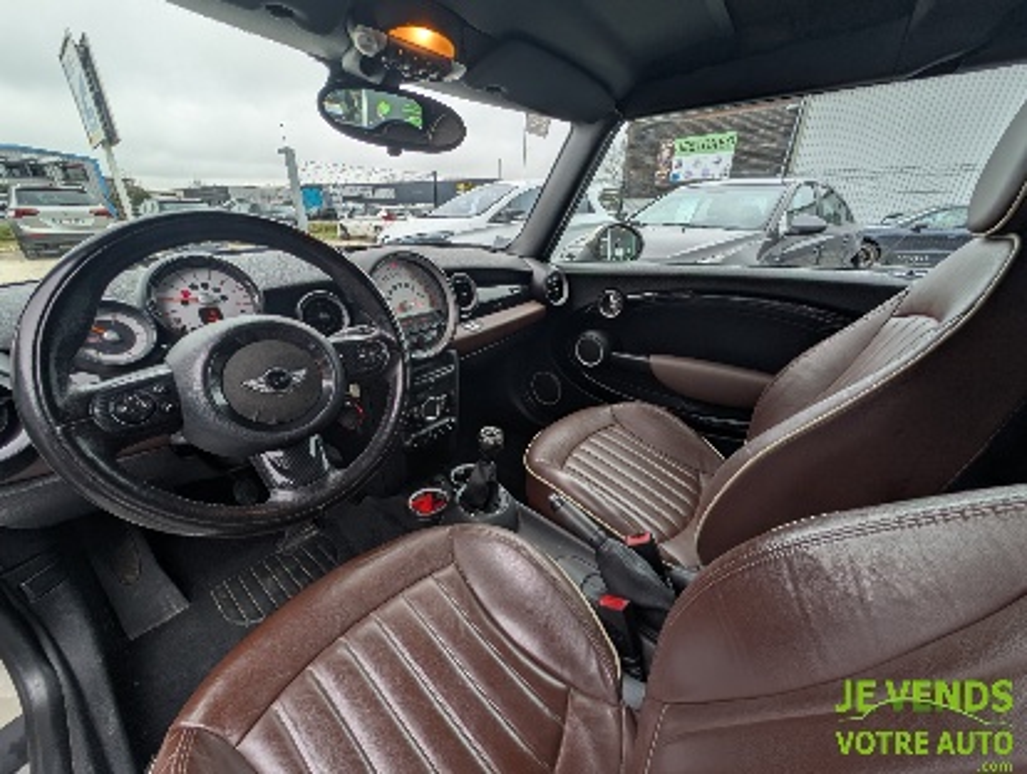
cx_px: 514
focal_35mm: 12
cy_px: 387
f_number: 1.95
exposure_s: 1/178
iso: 36
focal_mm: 2.23
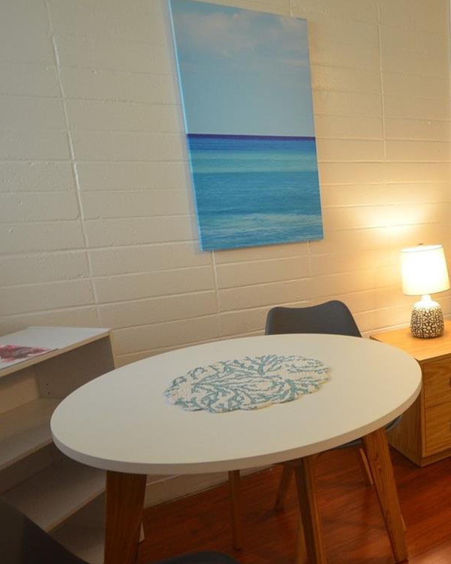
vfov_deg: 52.2
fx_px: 576
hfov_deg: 36.6
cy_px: 289
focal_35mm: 34
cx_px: 487
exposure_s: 1/60
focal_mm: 11.5
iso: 800
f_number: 4.2
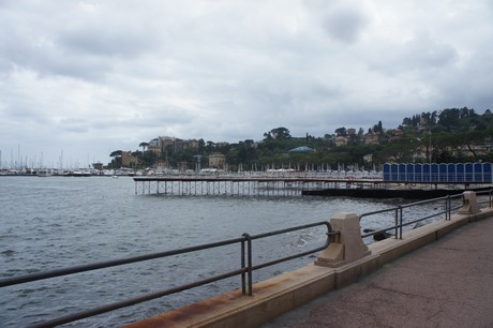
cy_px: 164
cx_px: 246
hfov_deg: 67.4
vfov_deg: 47.9
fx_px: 369
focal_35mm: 27
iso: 200
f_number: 7.1
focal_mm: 18
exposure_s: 1/500
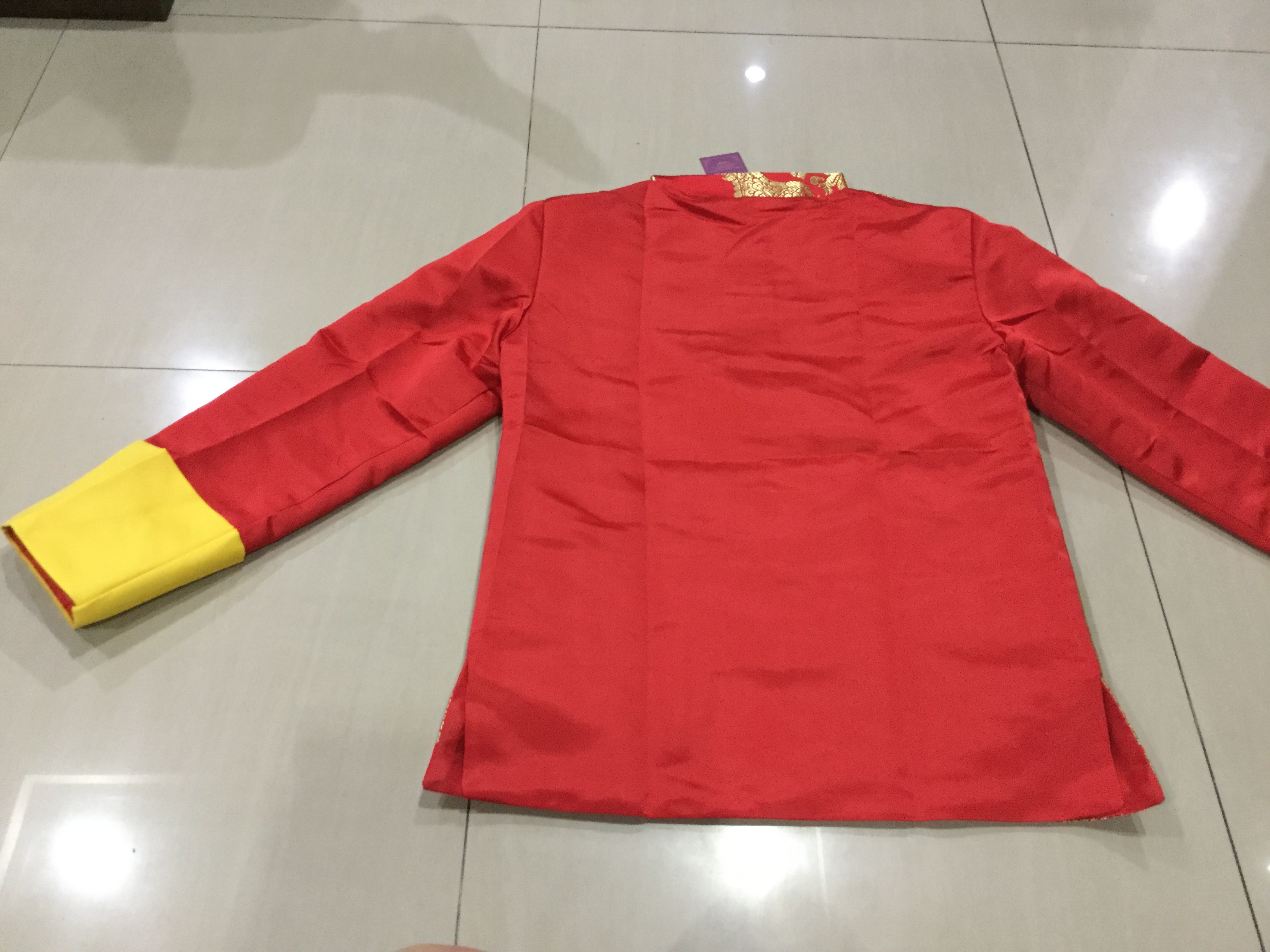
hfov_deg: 58.4
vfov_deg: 45.4
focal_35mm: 31
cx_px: 635
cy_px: 476
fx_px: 1137
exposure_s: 1/17
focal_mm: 3.3
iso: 500
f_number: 2.4
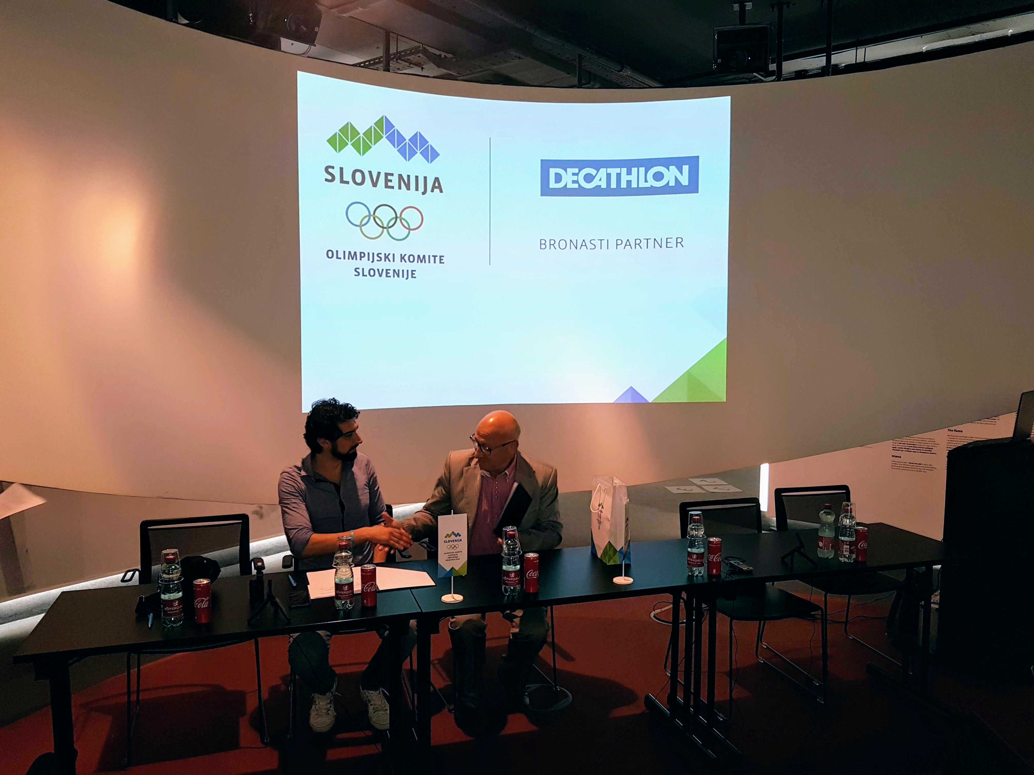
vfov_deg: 53.1
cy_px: 388
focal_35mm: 26
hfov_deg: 67.3
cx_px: 517
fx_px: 777
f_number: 1.7
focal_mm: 4.2
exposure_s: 1/50
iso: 100
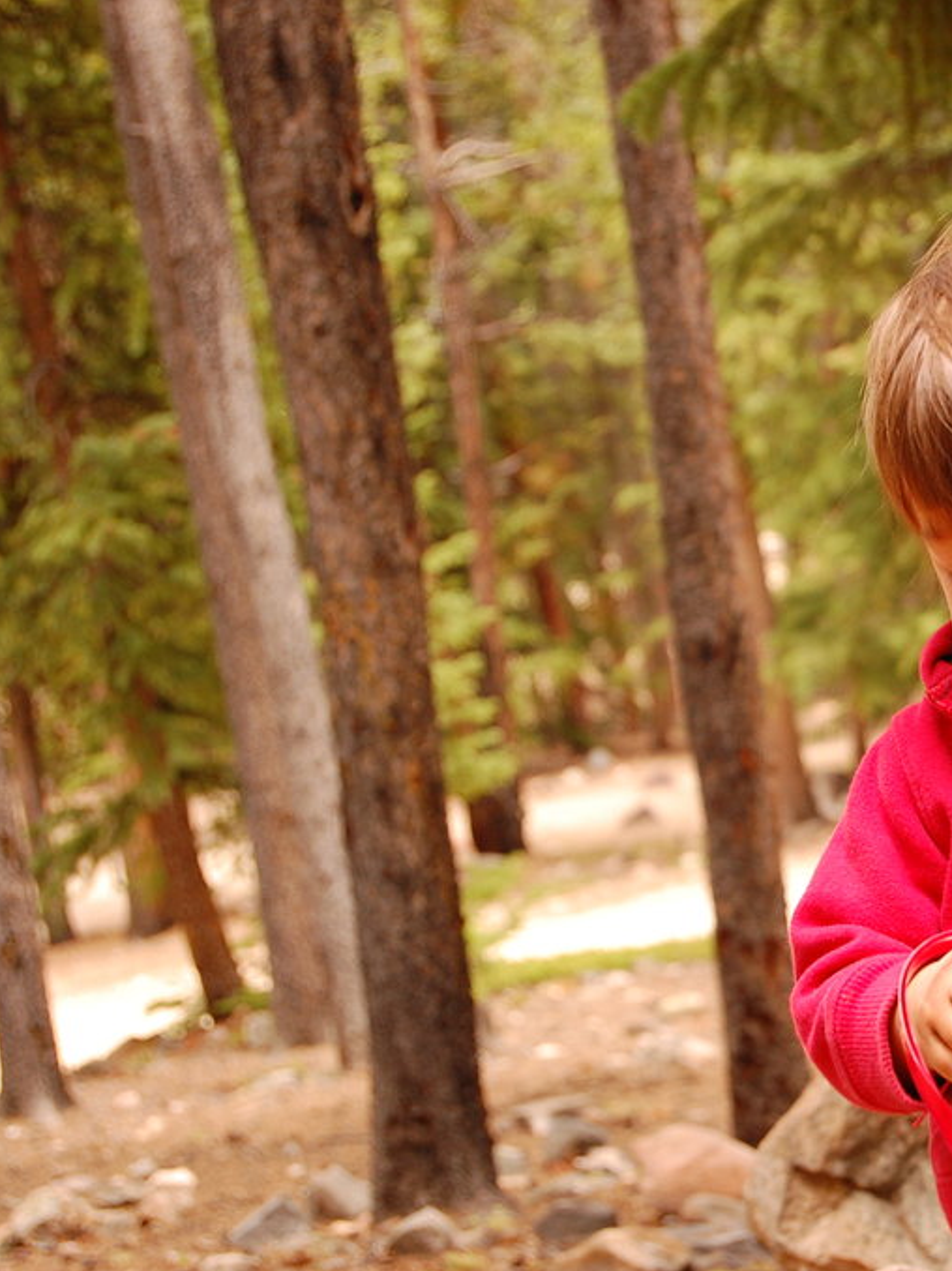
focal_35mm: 120
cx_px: 922
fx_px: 4393
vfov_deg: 16.5
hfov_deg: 12.2
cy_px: 636
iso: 400
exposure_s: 1/160
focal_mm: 55
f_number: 6.3
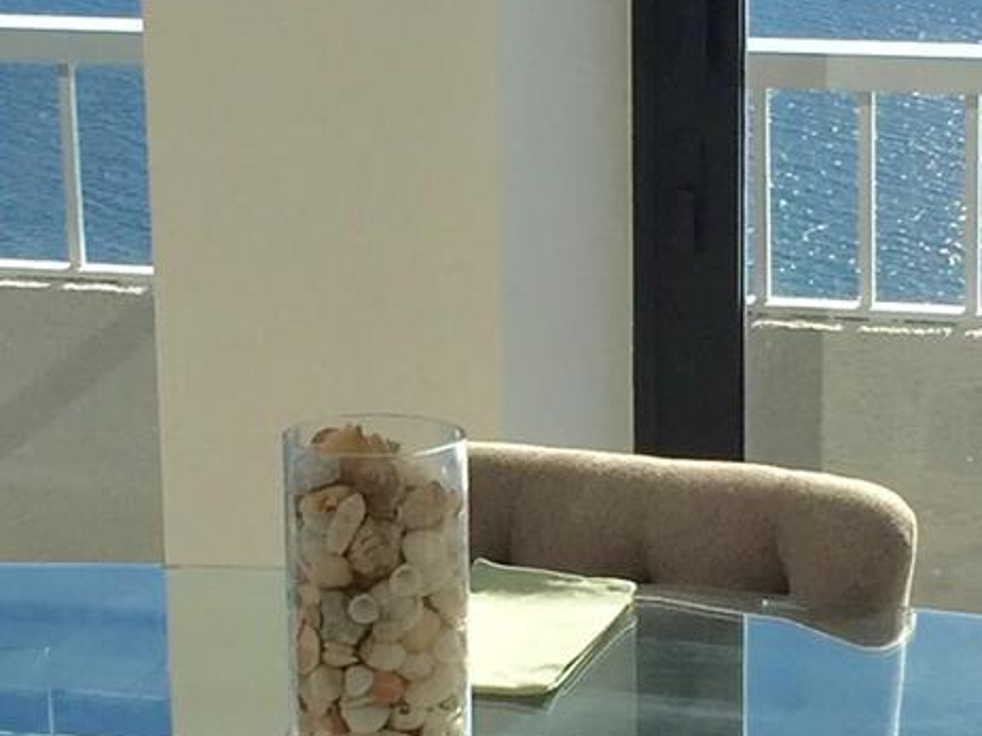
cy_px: 579
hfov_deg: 15.4
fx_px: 3631
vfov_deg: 11.5
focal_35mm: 128
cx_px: 559
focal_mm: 4.15
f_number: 2.2
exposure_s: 1/1647
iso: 32
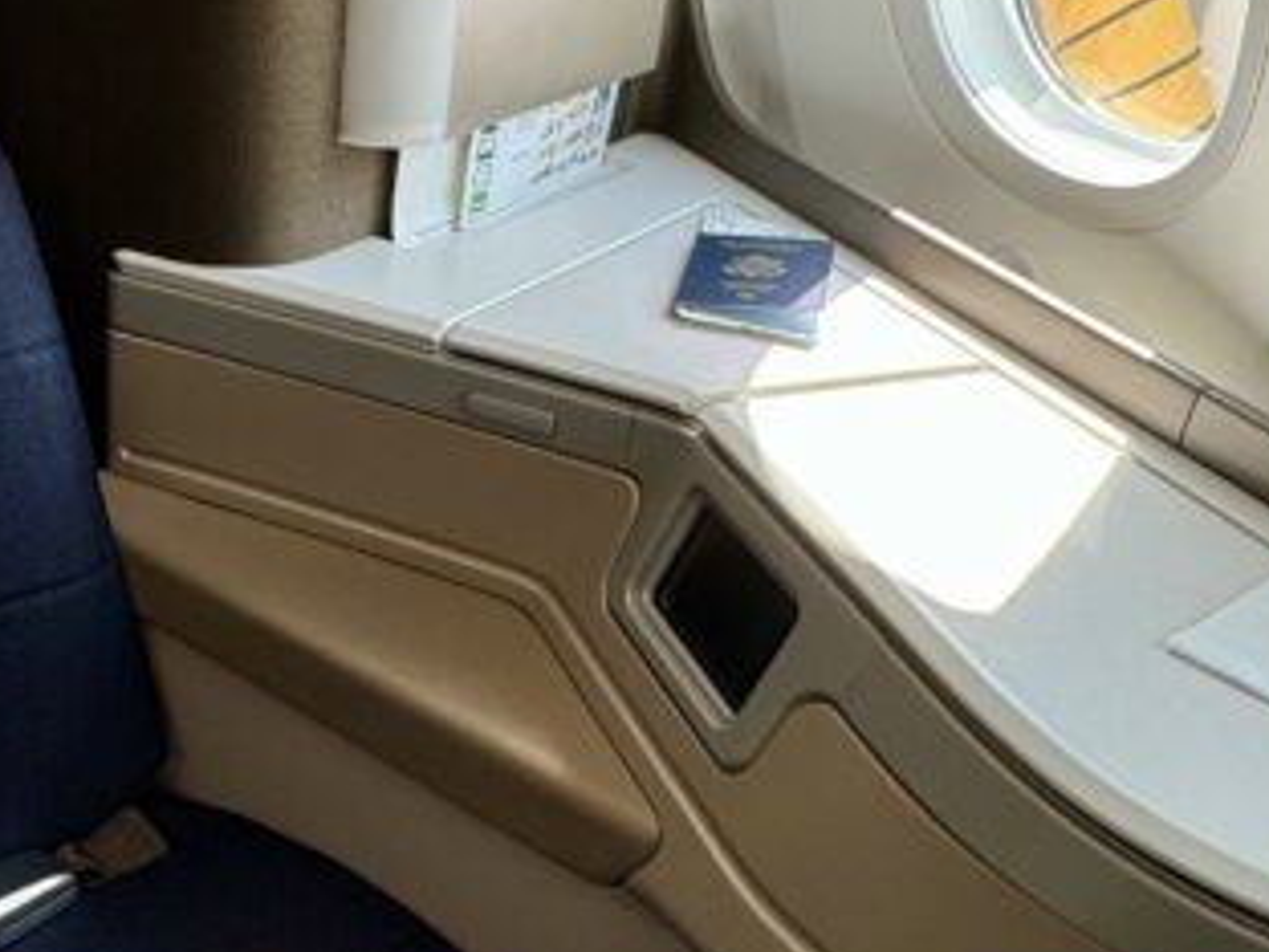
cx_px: 285
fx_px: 1686
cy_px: 362
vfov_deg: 31.4
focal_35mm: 46
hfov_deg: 39.9
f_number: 2.2
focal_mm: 2.22
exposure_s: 1/167
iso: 80
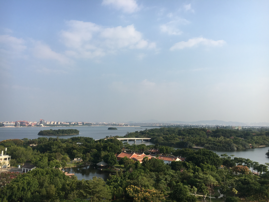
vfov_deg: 48.2
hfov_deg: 61.7
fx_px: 225
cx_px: 134
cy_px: 101
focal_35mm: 29
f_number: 2.2
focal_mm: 4.15
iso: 25
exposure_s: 1/1570
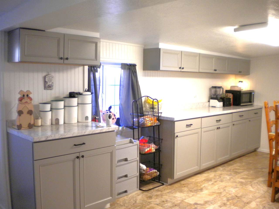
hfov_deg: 52.6
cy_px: 104
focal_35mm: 35
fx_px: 282
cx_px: 140
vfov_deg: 40.7
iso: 255
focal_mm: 6.3
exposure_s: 1/55.4
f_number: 3.1
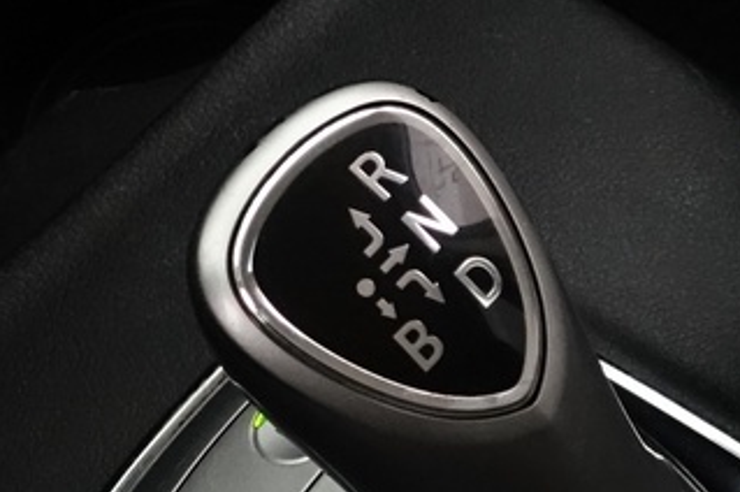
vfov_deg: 11.1
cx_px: 759
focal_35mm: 122
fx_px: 2505
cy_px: 511
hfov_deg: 16.4
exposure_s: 1/20
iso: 1000
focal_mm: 8.8
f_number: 4
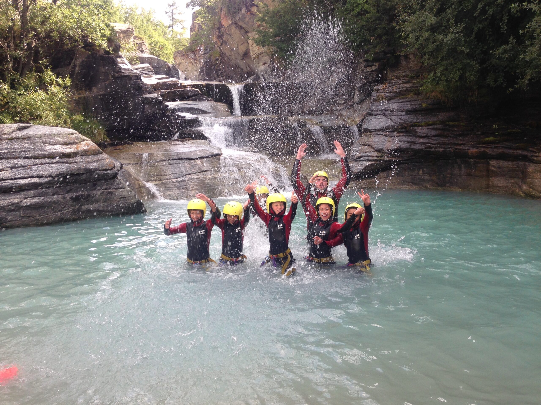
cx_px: 270
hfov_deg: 55.4
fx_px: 516
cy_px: 202
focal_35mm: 33
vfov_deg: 42.9
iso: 50
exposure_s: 1/246
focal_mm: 4.12
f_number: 2.4
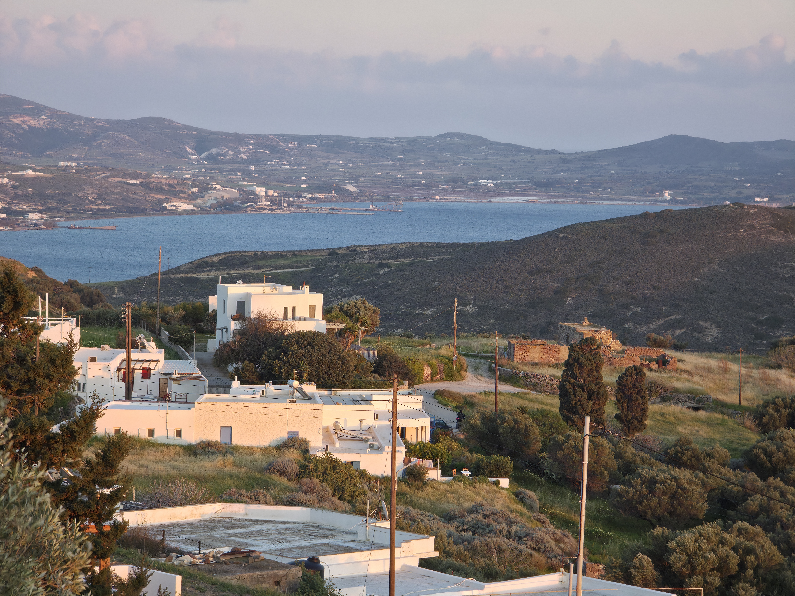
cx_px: 398
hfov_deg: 17.1
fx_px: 2641
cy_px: 298
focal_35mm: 115
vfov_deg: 12.9
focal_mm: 18.6
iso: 32
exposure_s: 1/50
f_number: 3.4
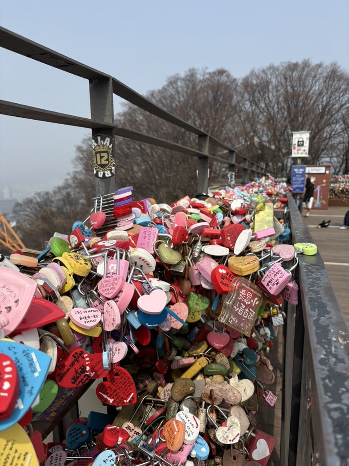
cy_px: 233
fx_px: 350
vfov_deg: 67.3
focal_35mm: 26
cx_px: 174
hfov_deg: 53.1
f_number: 1.6
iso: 50
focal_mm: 5.96
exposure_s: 1/5348
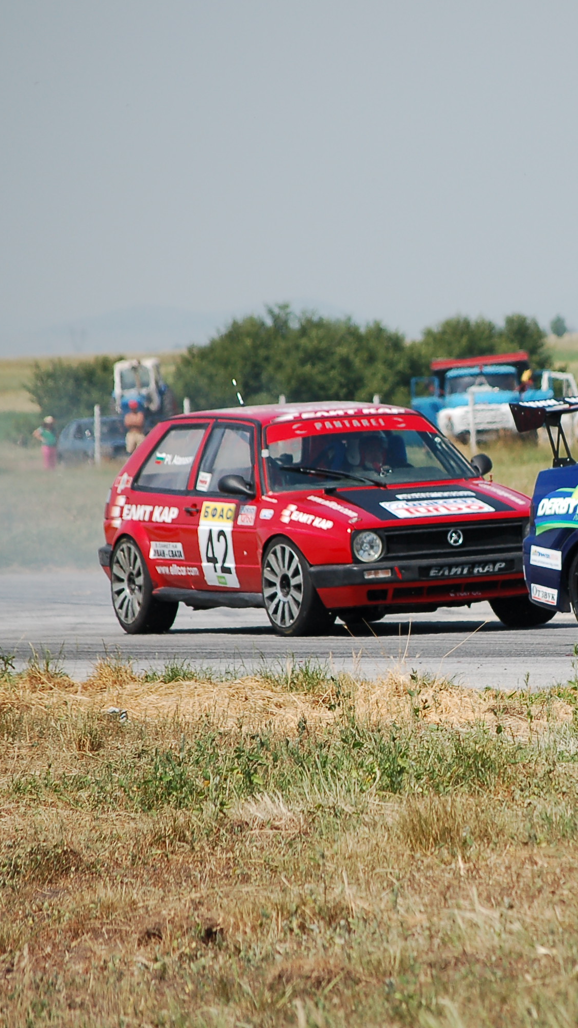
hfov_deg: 3.8
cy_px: 515
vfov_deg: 6.8
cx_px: 556
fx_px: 8717
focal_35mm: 320
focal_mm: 135
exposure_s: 1/1250
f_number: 5
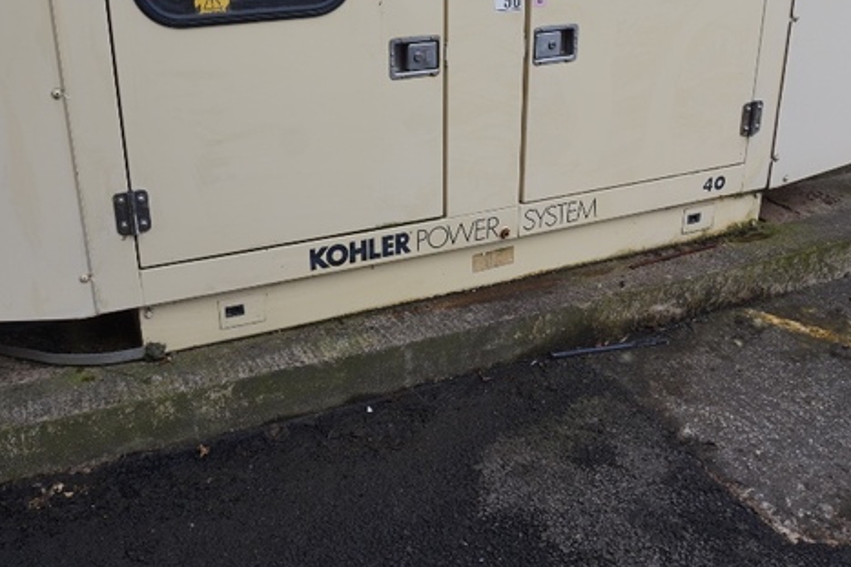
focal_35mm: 37
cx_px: 379
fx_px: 874
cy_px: 177
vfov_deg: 35.5
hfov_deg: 51.8
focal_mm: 16
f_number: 7.1
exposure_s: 1/100
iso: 100
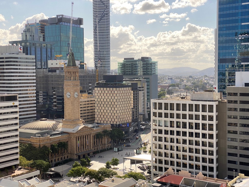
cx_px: 124
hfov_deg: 36.8
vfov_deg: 28.0
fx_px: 374
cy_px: 94
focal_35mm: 52
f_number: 2
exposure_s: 1/340
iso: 20
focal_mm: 6
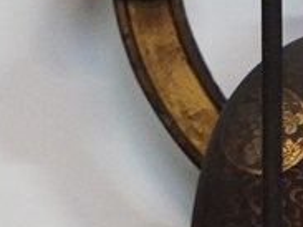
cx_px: 393
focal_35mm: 696
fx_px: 6088
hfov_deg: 2.8
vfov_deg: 2.1
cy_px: 485
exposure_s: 1/40
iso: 6400
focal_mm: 86
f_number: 5
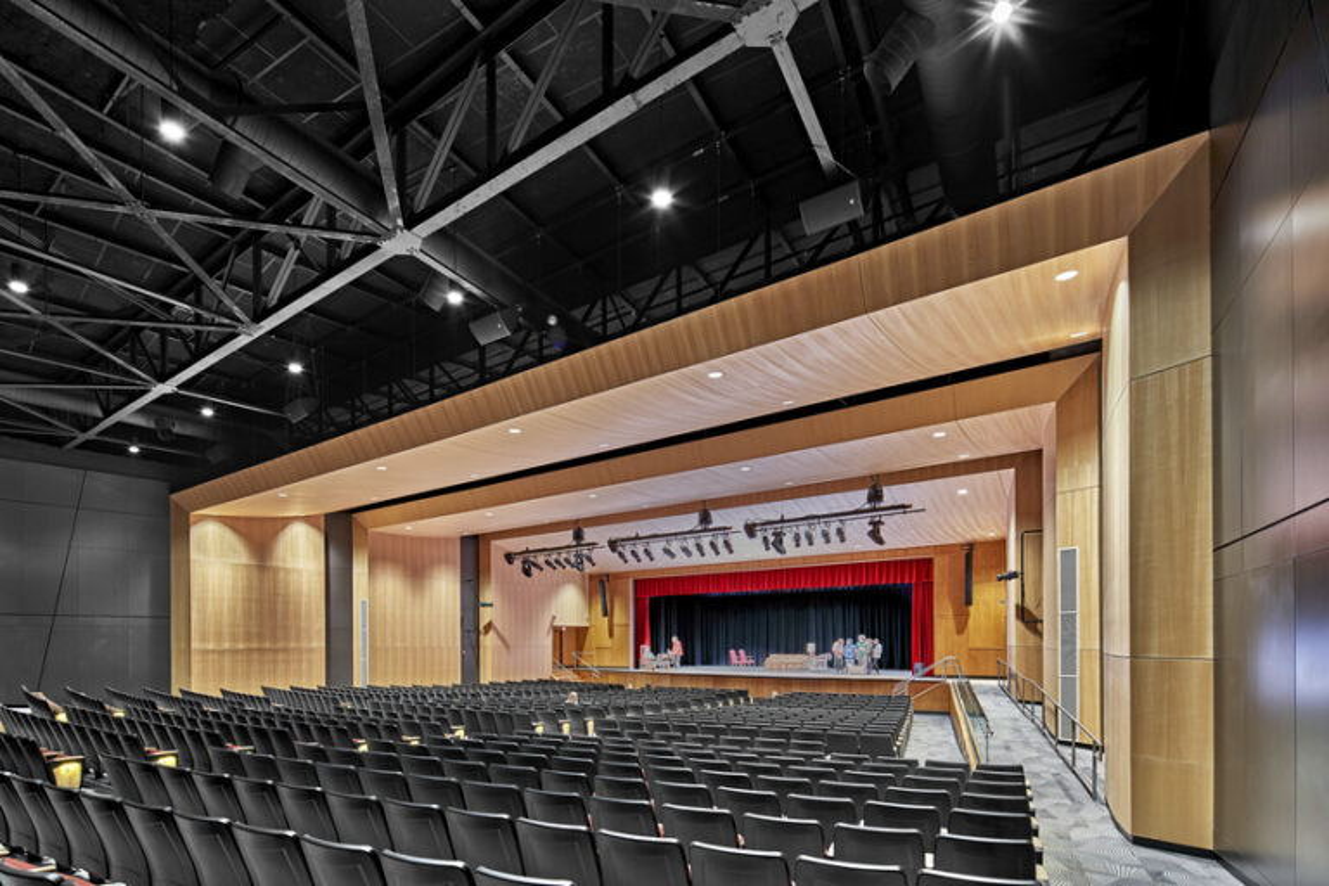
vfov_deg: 70.4
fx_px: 628
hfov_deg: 93.3
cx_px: 664
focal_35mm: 17
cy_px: 443
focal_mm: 17
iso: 100
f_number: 10
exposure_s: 6
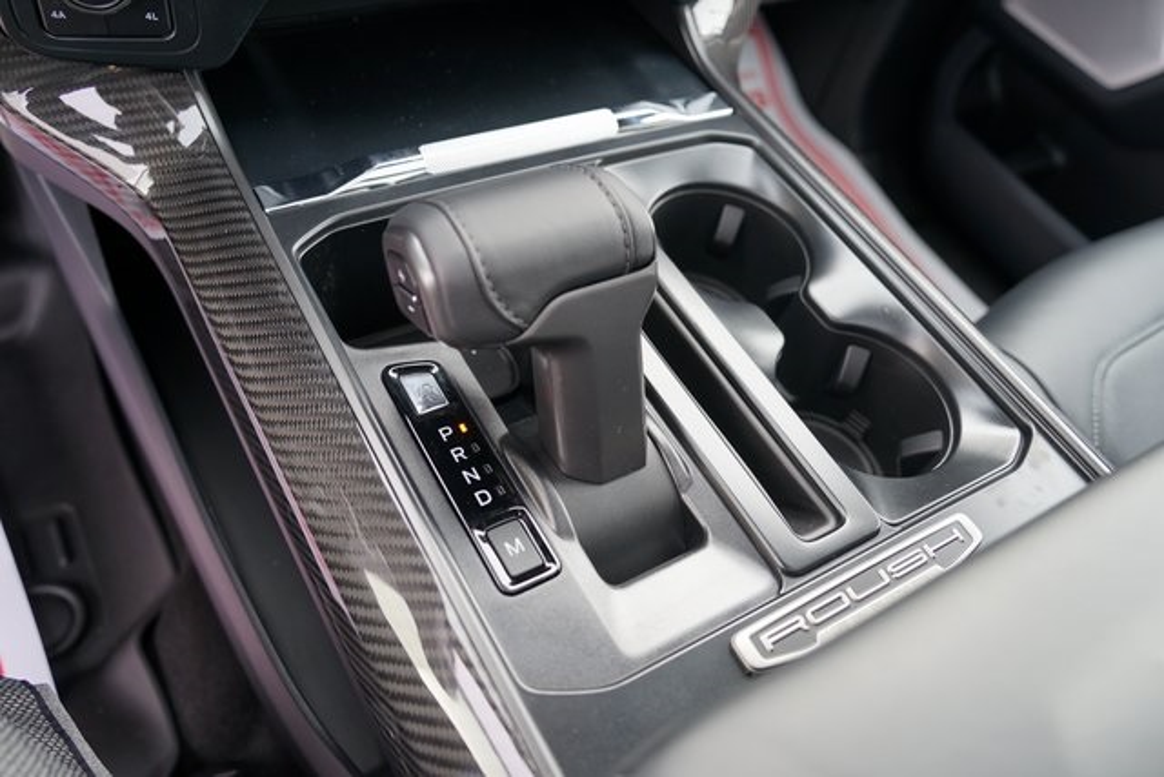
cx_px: 582
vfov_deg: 46.4
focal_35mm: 28
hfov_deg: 65.5
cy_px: 388
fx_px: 905
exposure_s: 1/60
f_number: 4
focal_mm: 28
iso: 200
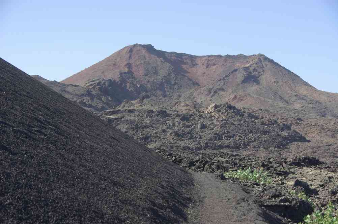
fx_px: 774
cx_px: 169
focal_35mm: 82
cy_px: 112
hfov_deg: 24.6
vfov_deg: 16.5
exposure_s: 1/125
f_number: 8
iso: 100
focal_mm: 55
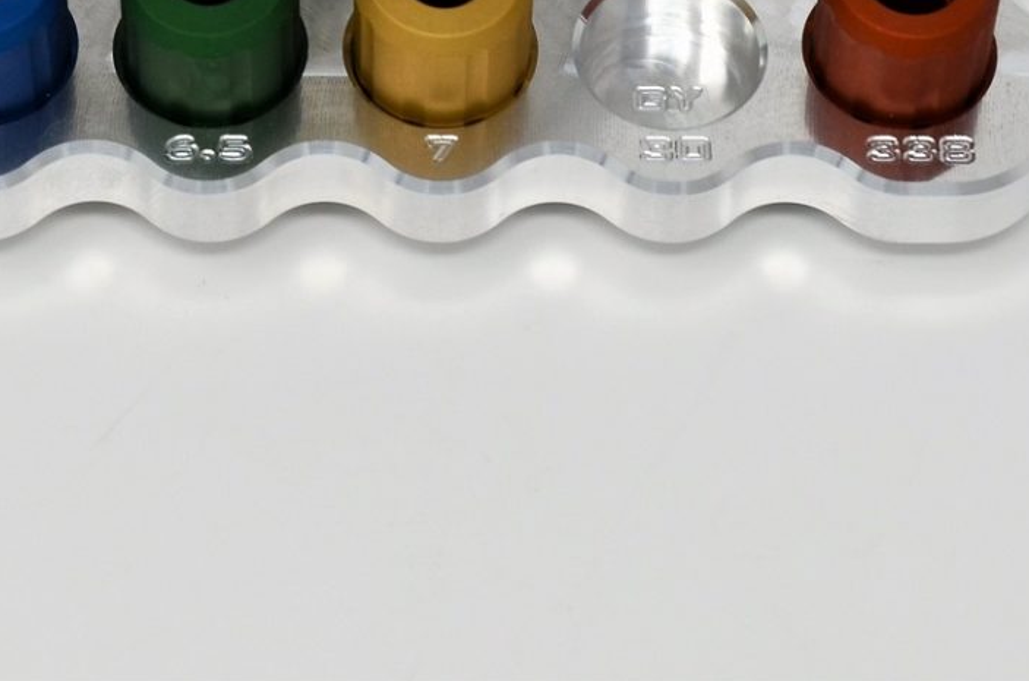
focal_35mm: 143
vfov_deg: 9.3
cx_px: 323
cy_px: -247
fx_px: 4088
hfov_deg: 14.3
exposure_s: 1/200
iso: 200
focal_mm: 35
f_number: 7.1
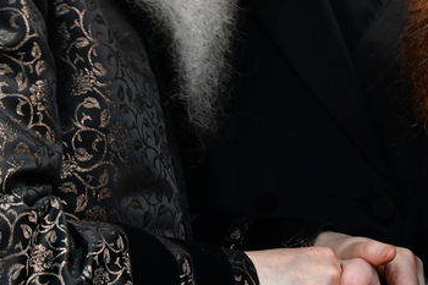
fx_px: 2091
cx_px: 254
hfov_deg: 11.7
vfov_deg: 7.7
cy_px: -75
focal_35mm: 176
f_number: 5.6
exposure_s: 1/100
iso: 2000
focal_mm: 44
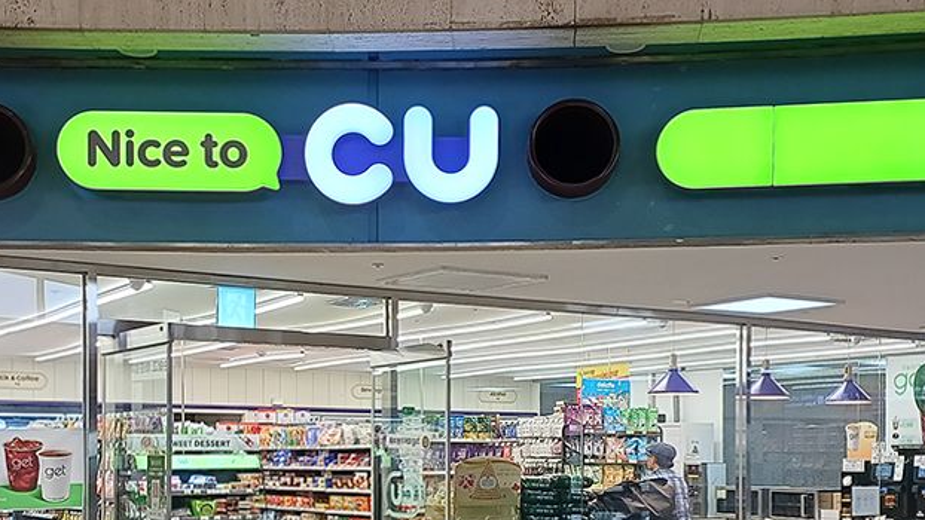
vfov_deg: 39.1
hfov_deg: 65.8
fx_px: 711
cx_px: 407
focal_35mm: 29
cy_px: 389
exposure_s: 1/60
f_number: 1.8
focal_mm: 5.06
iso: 80
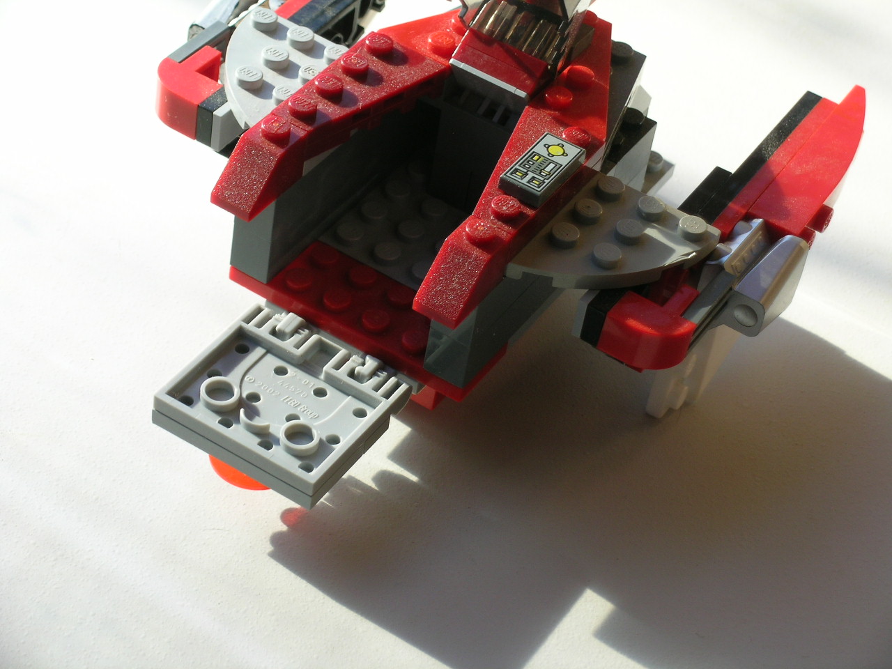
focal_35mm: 90
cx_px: 446
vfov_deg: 16.4
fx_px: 2319
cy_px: 334
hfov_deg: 21.8
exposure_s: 1/60.3
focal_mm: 18.8
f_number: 5.4
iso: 50
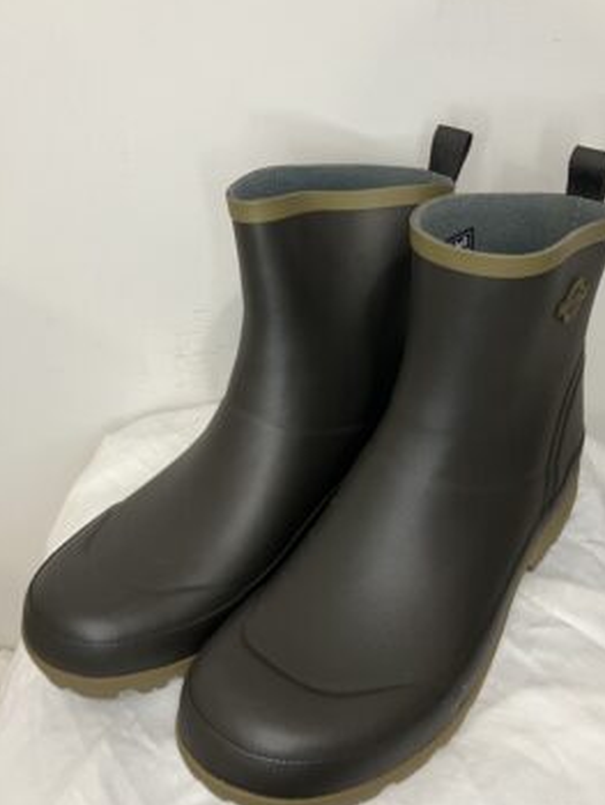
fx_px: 745
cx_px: 336
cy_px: 409
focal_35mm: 32
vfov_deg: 56.8
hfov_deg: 44.1
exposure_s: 1/50
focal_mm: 3.99
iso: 125
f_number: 1.8
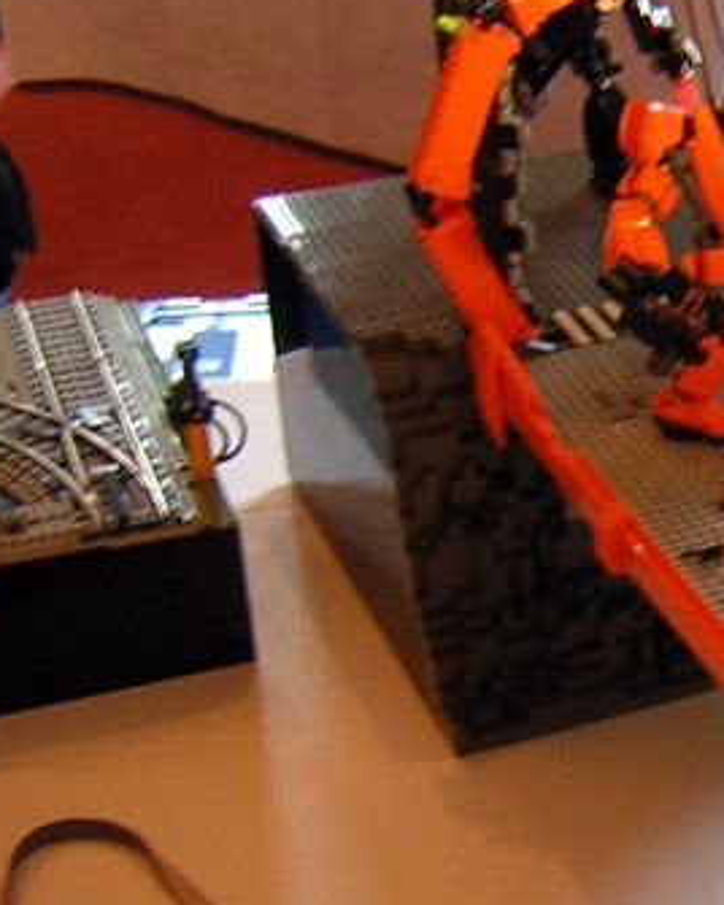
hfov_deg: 17.4
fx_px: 2250
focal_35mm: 84
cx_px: 875
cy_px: 535
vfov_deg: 22.7
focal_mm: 4.7
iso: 100
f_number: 2.6
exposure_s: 1/6.3
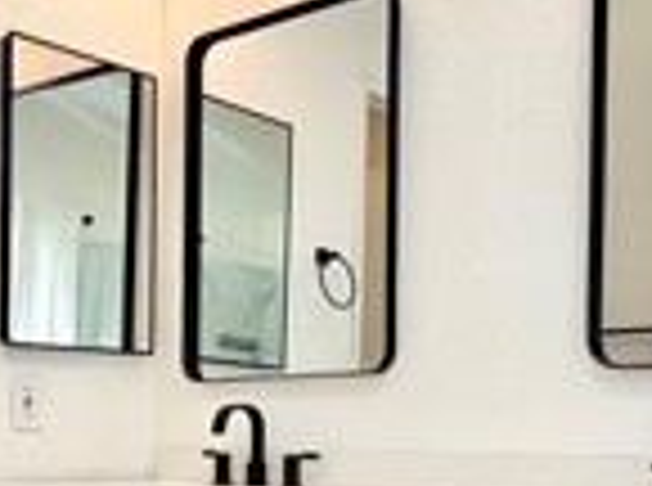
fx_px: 1165
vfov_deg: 23.0
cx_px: 346
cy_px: 428
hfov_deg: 31.3
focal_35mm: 62
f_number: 2.2
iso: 64
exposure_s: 1/165
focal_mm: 2.22
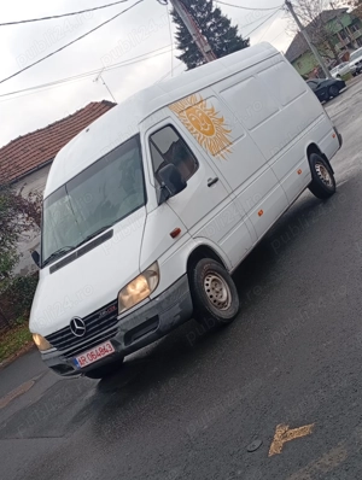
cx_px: 181
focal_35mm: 48
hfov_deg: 30.4
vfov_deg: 39.6
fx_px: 667
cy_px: 240
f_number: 1.8
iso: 50
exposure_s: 1/132
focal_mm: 3.98
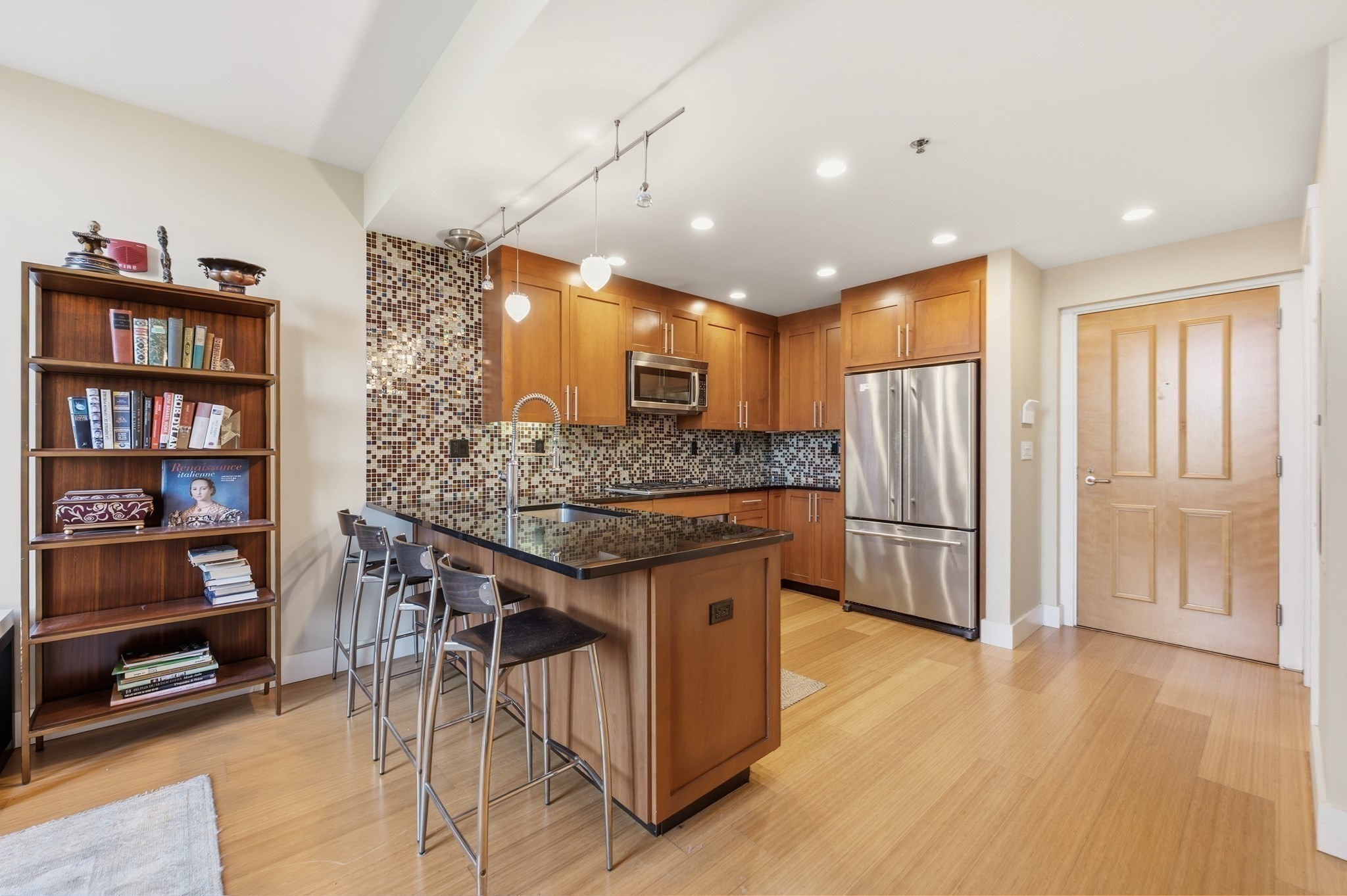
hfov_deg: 104.3
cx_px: 674
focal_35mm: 14
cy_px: 448
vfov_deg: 81.1
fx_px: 524
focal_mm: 14
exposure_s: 1.6
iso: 100
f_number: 8
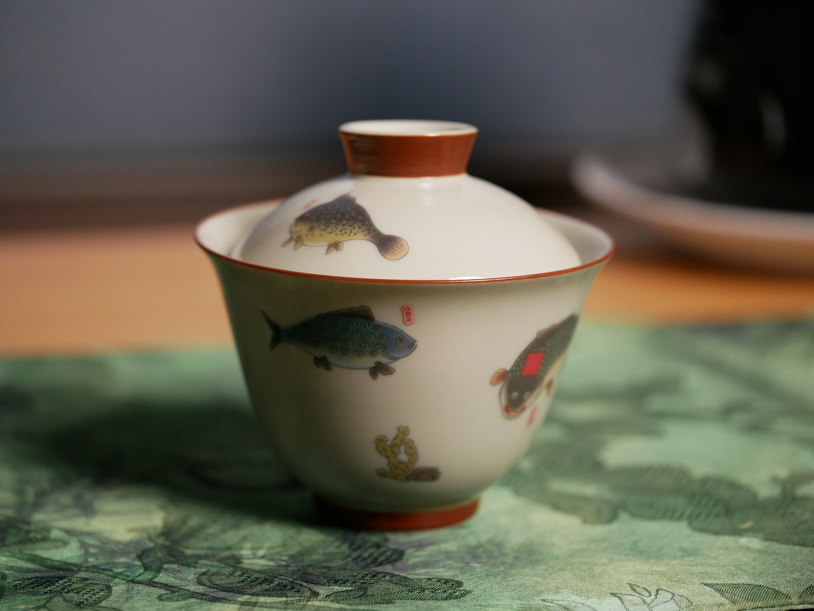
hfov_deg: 21.8
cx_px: 407
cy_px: 306
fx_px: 2117
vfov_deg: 16.4
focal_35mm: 90
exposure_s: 1/100
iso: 400
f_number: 2.8
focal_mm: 45
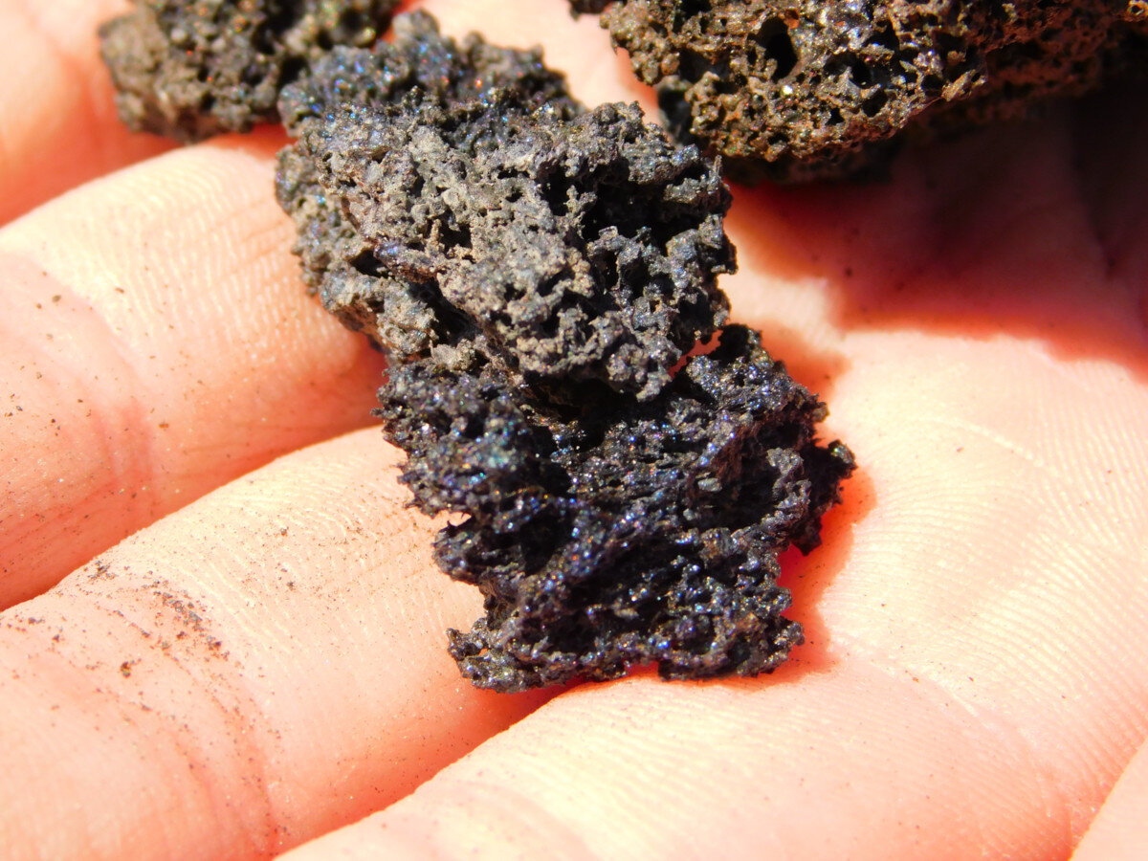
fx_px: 5638
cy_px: 430
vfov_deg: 8.7
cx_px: 574
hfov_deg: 11.6
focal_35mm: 170
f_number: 5.3
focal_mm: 30.1
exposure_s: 1/400
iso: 125
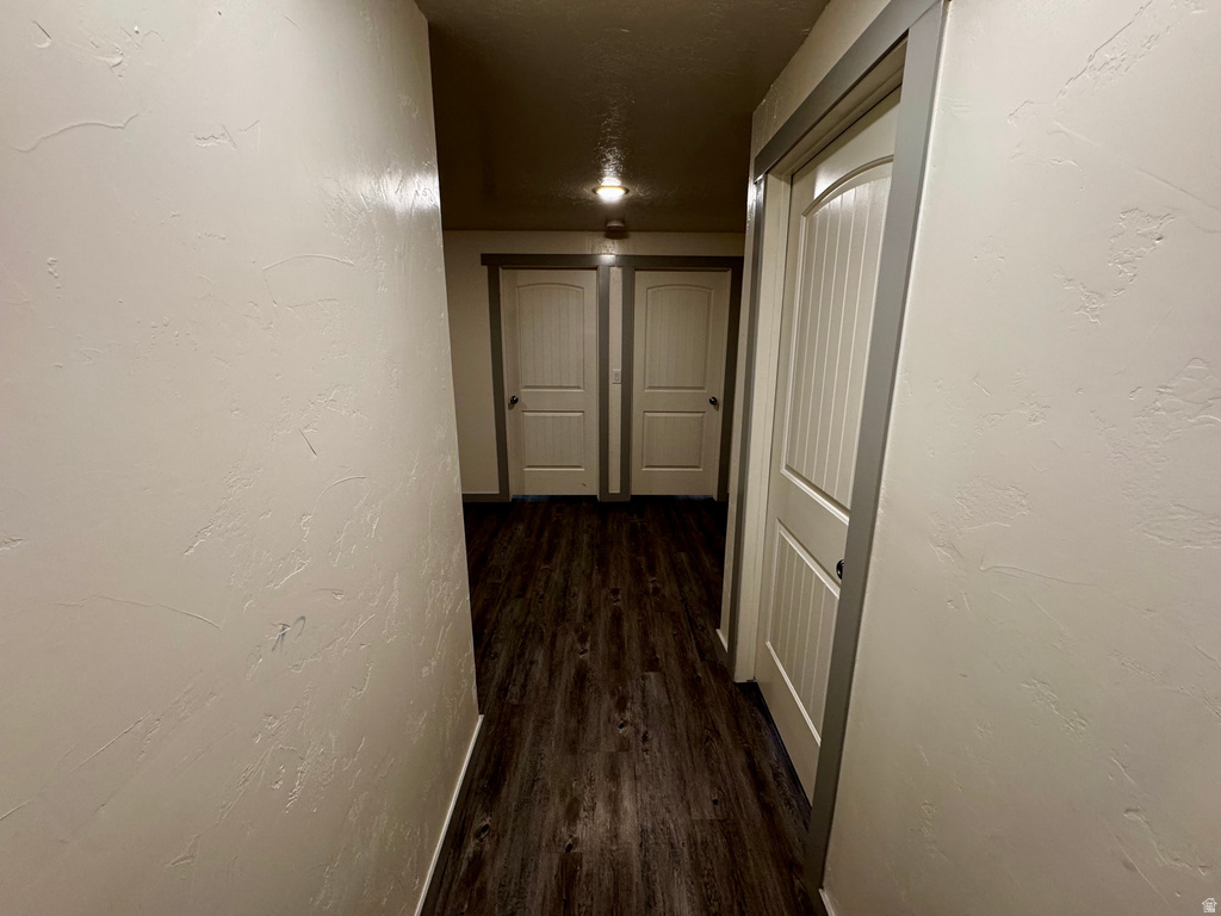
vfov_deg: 85.7
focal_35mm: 14
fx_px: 494
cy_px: 458
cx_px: 610
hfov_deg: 102.1
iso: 200
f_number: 2.2
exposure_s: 1/60
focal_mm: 2.22
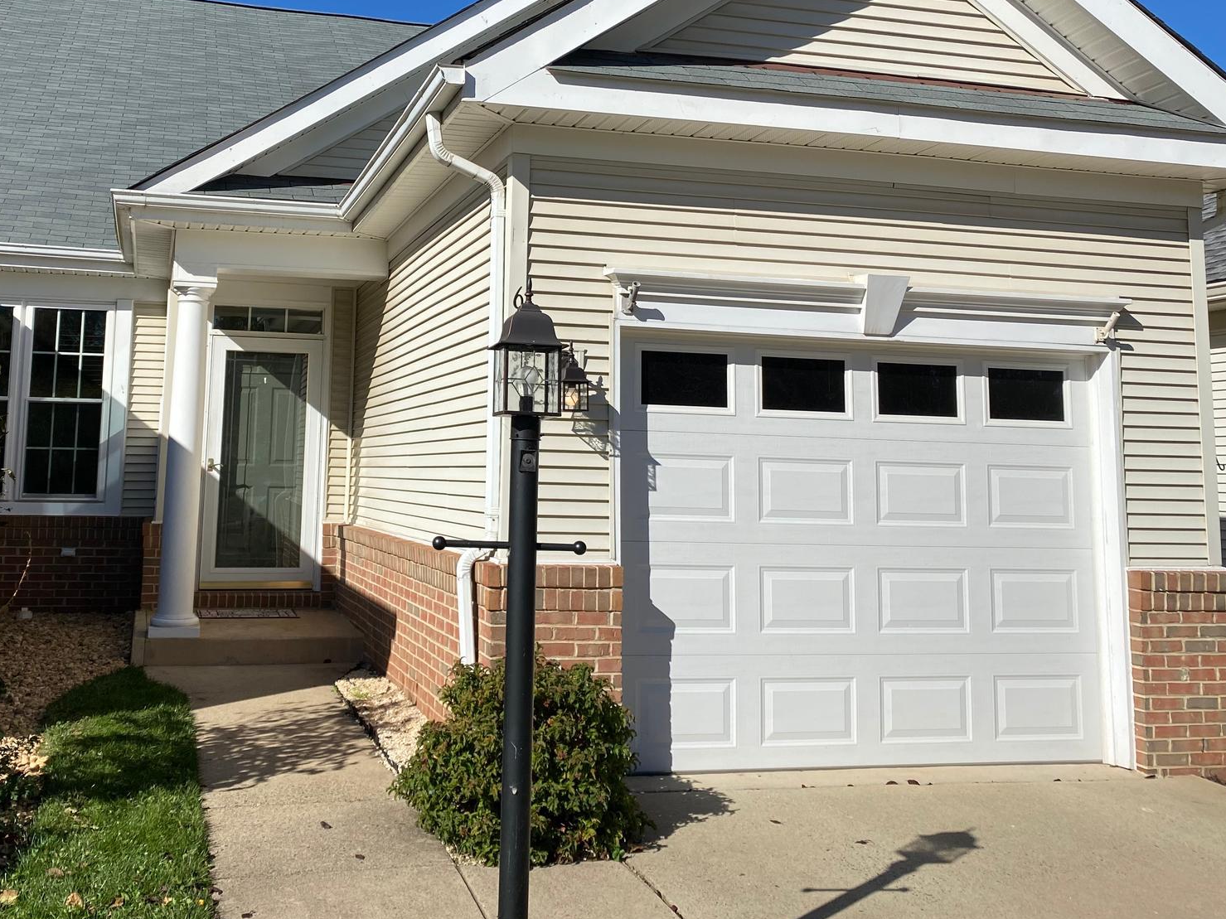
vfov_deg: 39.2
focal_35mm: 36
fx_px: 1275
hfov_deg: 50.9
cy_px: 305
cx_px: 469
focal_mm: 4.25
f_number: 1.8
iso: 32
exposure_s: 1/5236
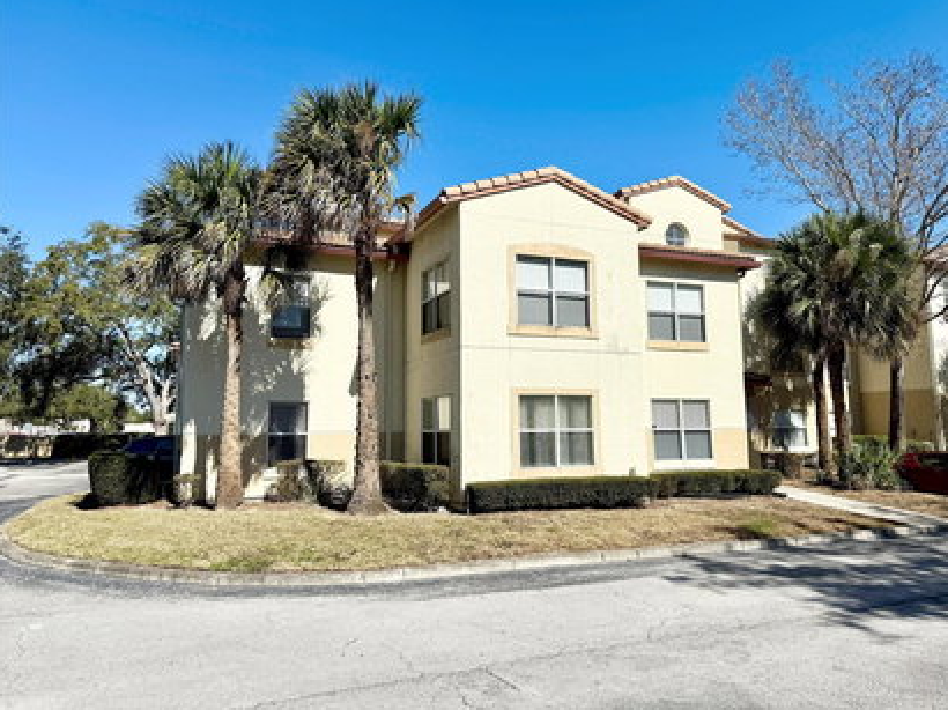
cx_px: 489
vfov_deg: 54.8
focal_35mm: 25
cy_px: 342
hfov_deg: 69.4
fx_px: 684
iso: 80
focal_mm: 6.76
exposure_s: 1/9091
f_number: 1.78
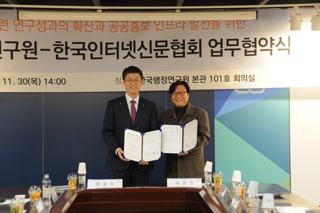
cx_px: 160
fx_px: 747
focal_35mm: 84
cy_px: 106
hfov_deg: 24.2
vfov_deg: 16.3
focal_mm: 56
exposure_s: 1/30
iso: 1600
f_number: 7.1
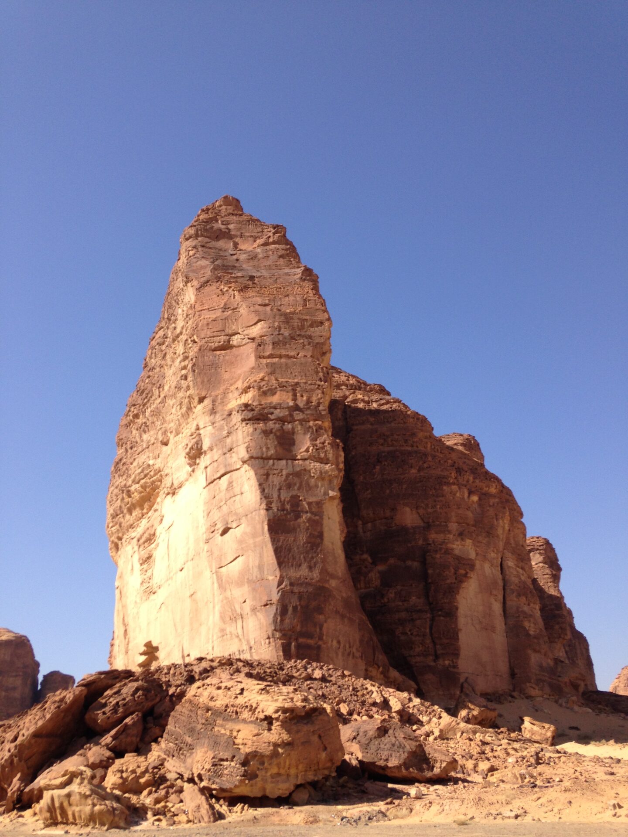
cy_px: 418
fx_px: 798
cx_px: 314
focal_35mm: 33
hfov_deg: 42.9
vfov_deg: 55.4
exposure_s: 1/1232
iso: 50
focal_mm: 4.12
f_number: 2.4
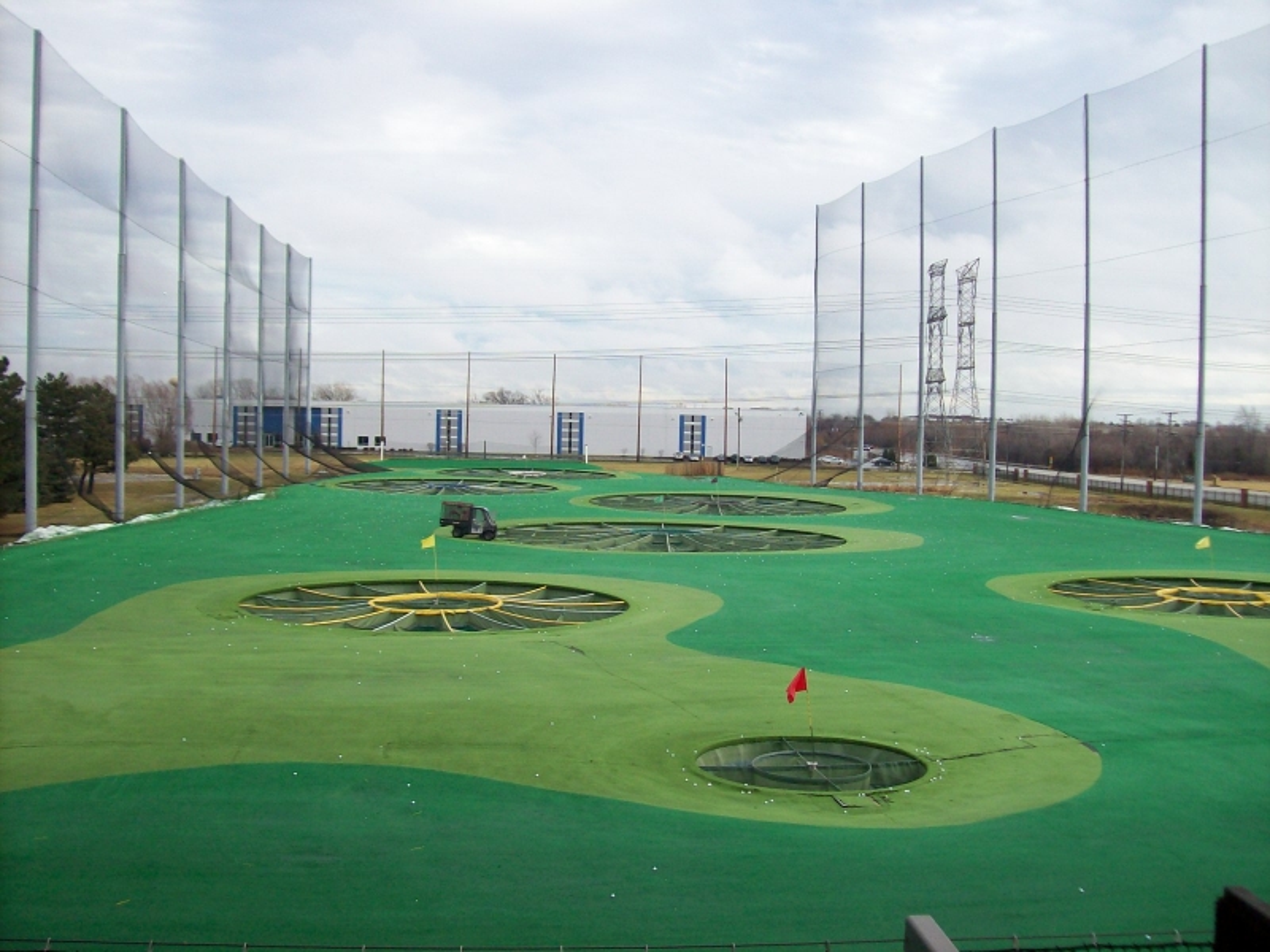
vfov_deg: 39.7
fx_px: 1321
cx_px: 635
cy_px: 476
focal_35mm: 36
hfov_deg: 51.4
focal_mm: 6
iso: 80
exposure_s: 1/764
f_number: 2.7
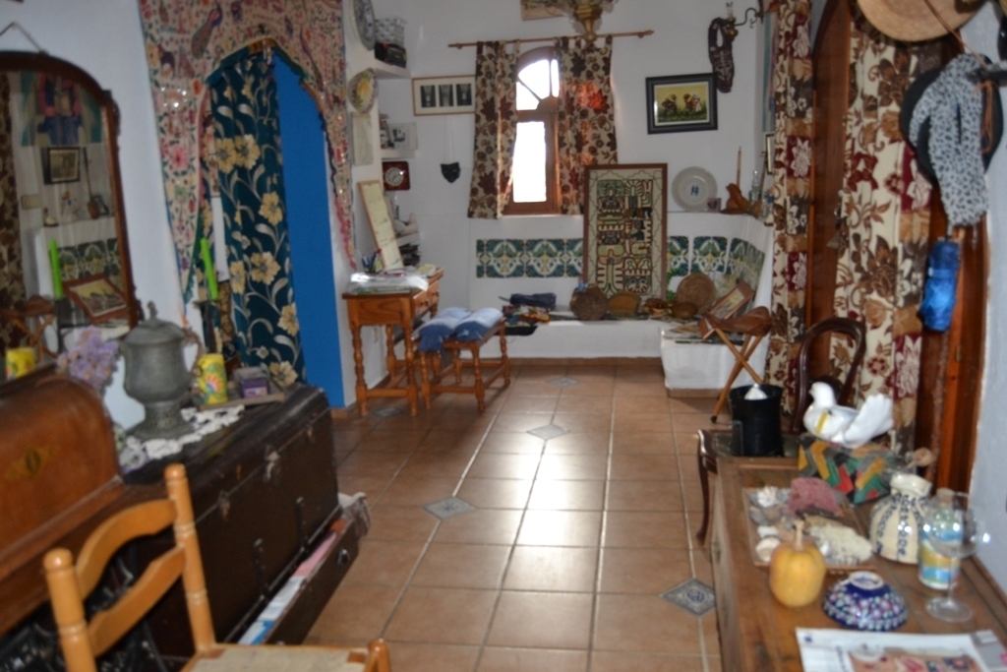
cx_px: 504
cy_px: 336
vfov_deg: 47.9
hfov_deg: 67.4
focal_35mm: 27
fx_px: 755
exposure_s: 1/60
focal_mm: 18
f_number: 3.5
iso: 560
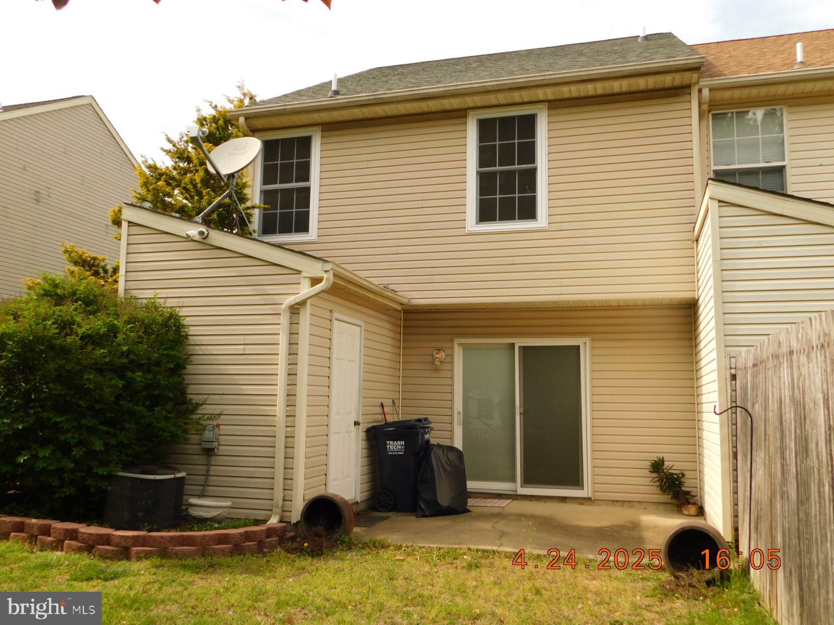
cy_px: 312
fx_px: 723
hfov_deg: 60.0
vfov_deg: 46.8
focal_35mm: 30
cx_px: 417
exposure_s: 1/640
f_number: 3.2
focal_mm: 5.3
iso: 125
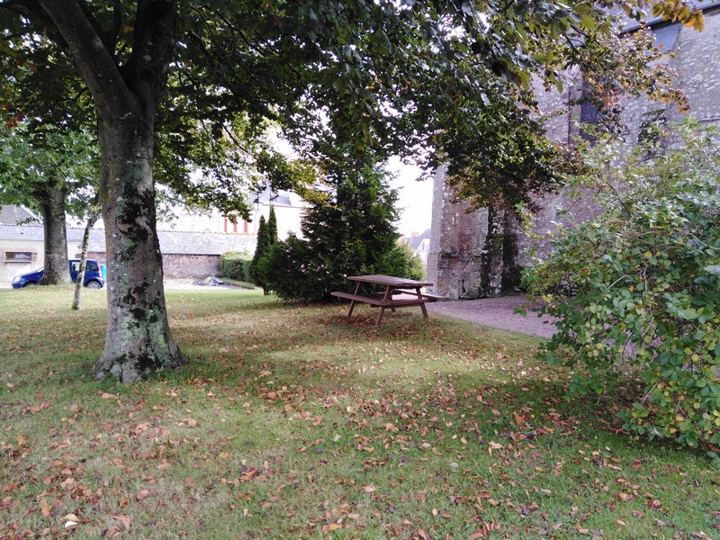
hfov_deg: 67.3
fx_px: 541
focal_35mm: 26
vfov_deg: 53.1
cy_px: 270
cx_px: 360
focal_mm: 3.46
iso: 100
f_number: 2.2
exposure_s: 1/139
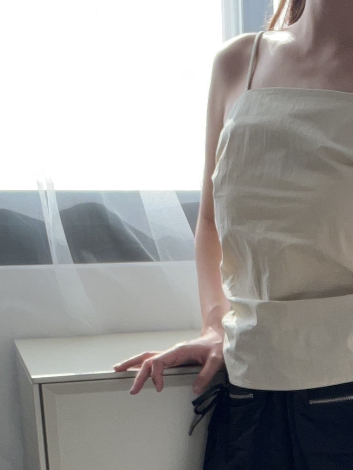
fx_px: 965
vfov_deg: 25.8
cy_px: 490
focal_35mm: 71
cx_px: 313
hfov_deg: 20.3
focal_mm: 2.71
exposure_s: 1/121
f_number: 2.2
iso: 64
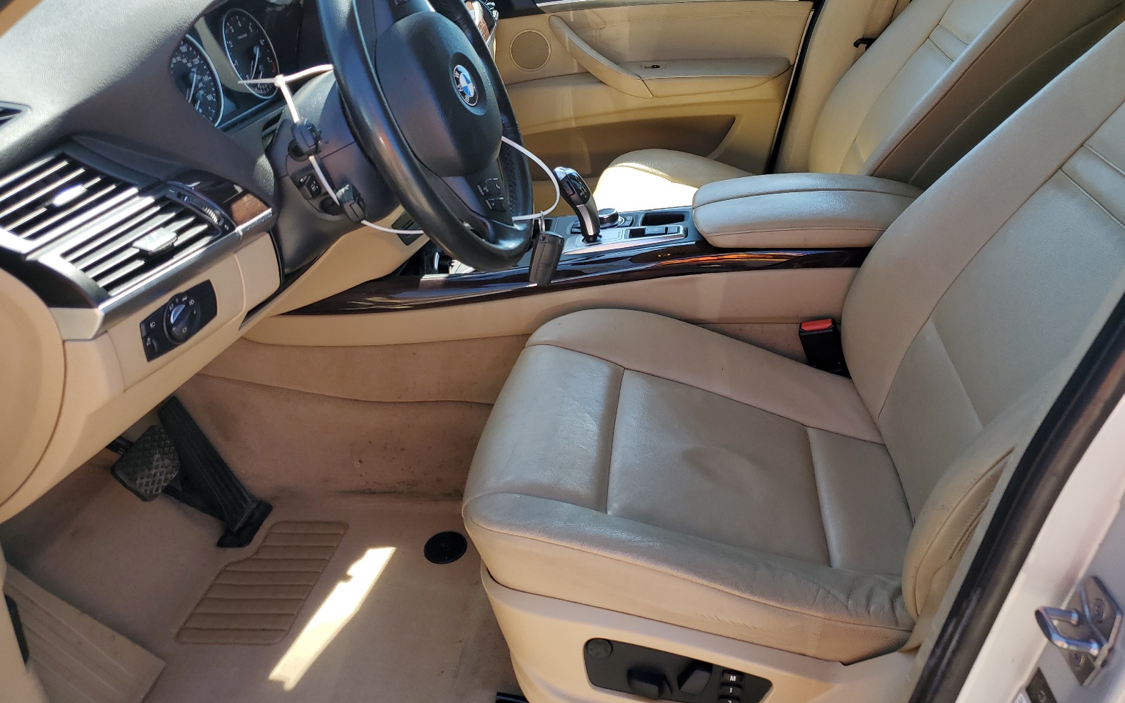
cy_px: 325
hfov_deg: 66.5
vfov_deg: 44.5
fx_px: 858
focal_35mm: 28
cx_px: 555
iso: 50
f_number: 1.5
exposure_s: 1/476
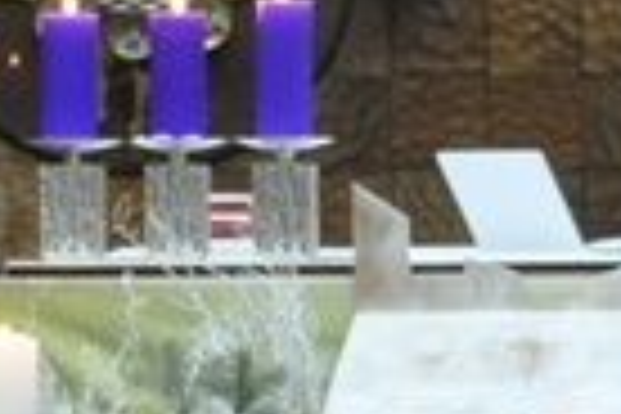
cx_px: 788
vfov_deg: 4.4
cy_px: 657
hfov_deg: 6.6
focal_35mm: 311
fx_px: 5364
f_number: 4.5
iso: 800
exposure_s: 1/30
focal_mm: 28
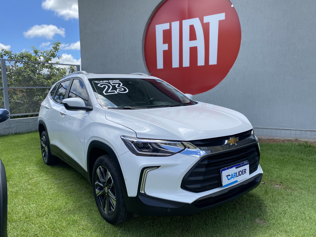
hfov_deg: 67.3
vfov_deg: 53.1
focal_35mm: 26
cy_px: 118
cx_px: 158
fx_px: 237
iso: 32
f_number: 1.8
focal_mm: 4.25
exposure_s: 1/1961
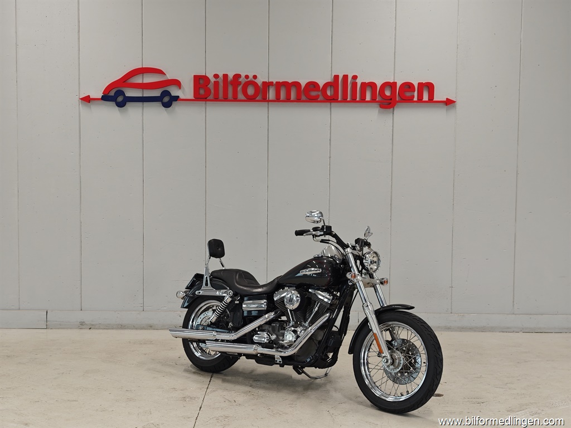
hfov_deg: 41.2
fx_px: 759
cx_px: 286
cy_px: 214
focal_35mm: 46
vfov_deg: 31.5
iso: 218
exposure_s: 1/100
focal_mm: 8.72
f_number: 2
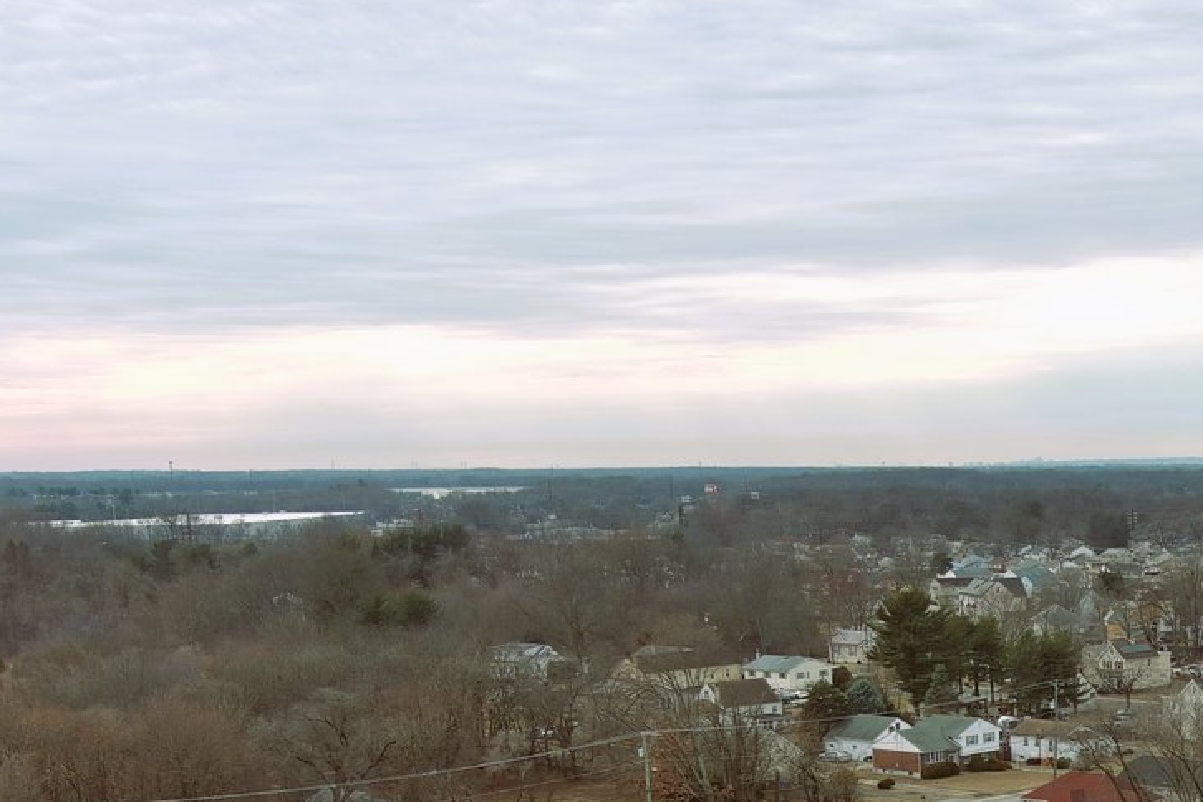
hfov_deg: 27.2
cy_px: 826
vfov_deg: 19.4
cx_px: 1315
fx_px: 2272
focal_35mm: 68
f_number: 2.8
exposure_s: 1/800
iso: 100
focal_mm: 10.57
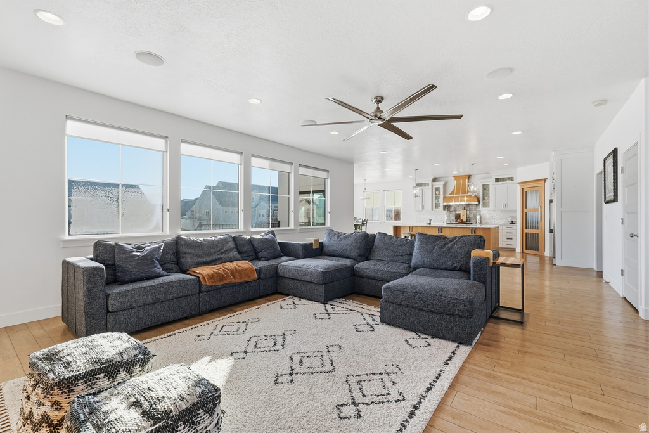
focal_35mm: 16
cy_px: 216
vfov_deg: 73.8
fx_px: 288
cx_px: 324
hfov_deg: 96.7
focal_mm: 16
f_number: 10
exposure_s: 1/1250
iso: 250
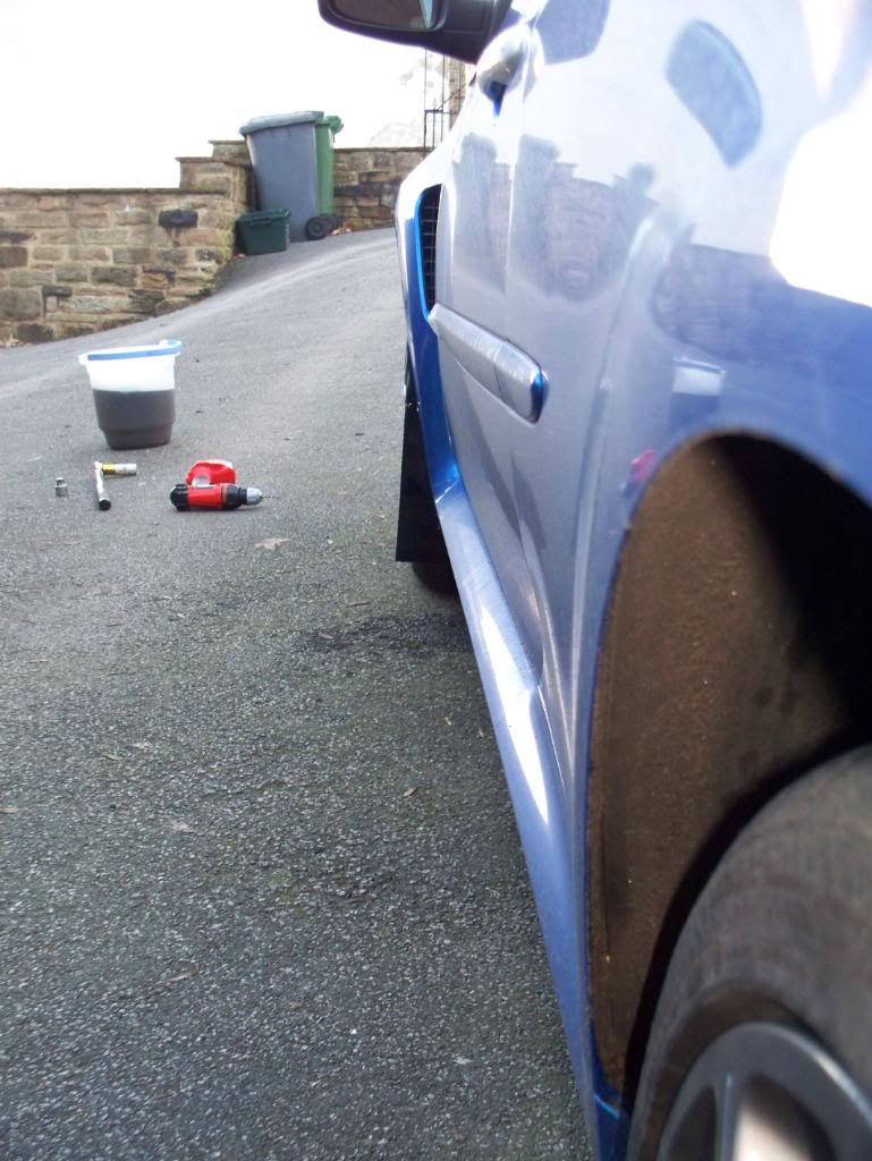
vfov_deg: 40.4
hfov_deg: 30.9
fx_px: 1577
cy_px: 580
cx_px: 436
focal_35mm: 47
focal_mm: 9.9
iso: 200
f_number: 2.9
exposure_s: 1/60
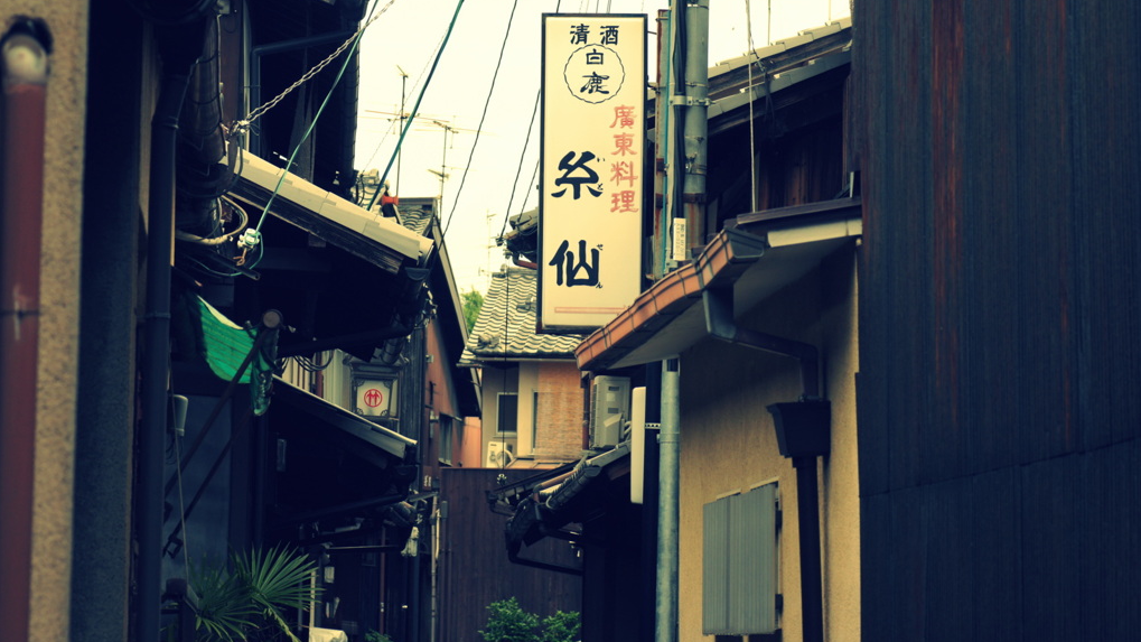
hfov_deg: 15.1
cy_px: 266
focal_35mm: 142
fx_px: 4296
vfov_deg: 8.5
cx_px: 569
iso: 200
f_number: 8
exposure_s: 1/160
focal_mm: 90
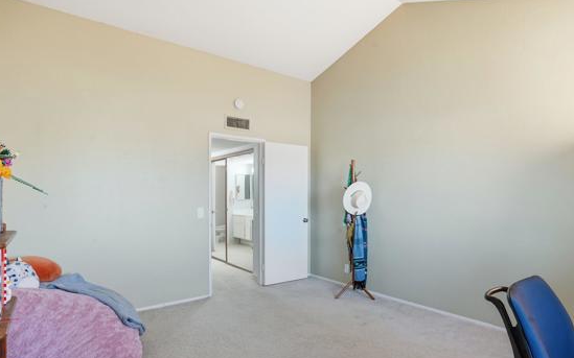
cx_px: 291
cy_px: 203
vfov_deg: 62.0
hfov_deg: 88.0
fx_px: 297
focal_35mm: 19
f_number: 11
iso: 500
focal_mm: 16
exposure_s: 1/20
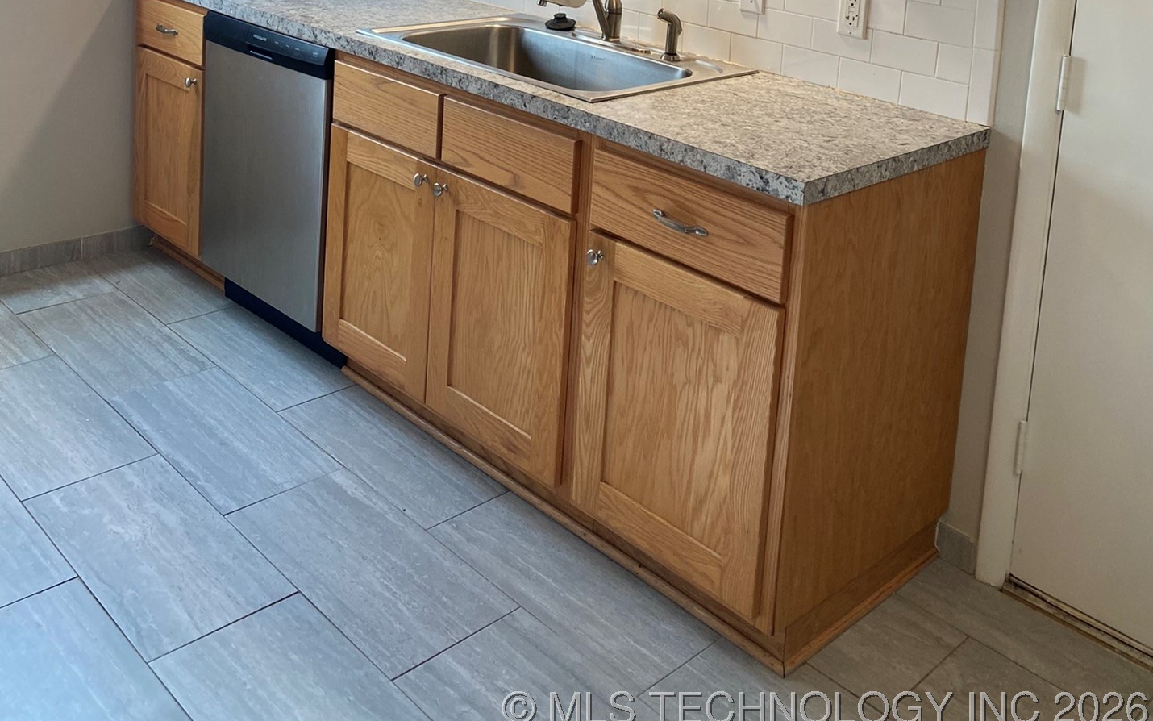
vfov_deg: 31.5
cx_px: 579
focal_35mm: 37
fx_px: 1163
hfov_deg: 52.7
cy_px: -20
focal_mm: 4.25
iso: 64
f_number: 1.8
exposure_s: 1/60
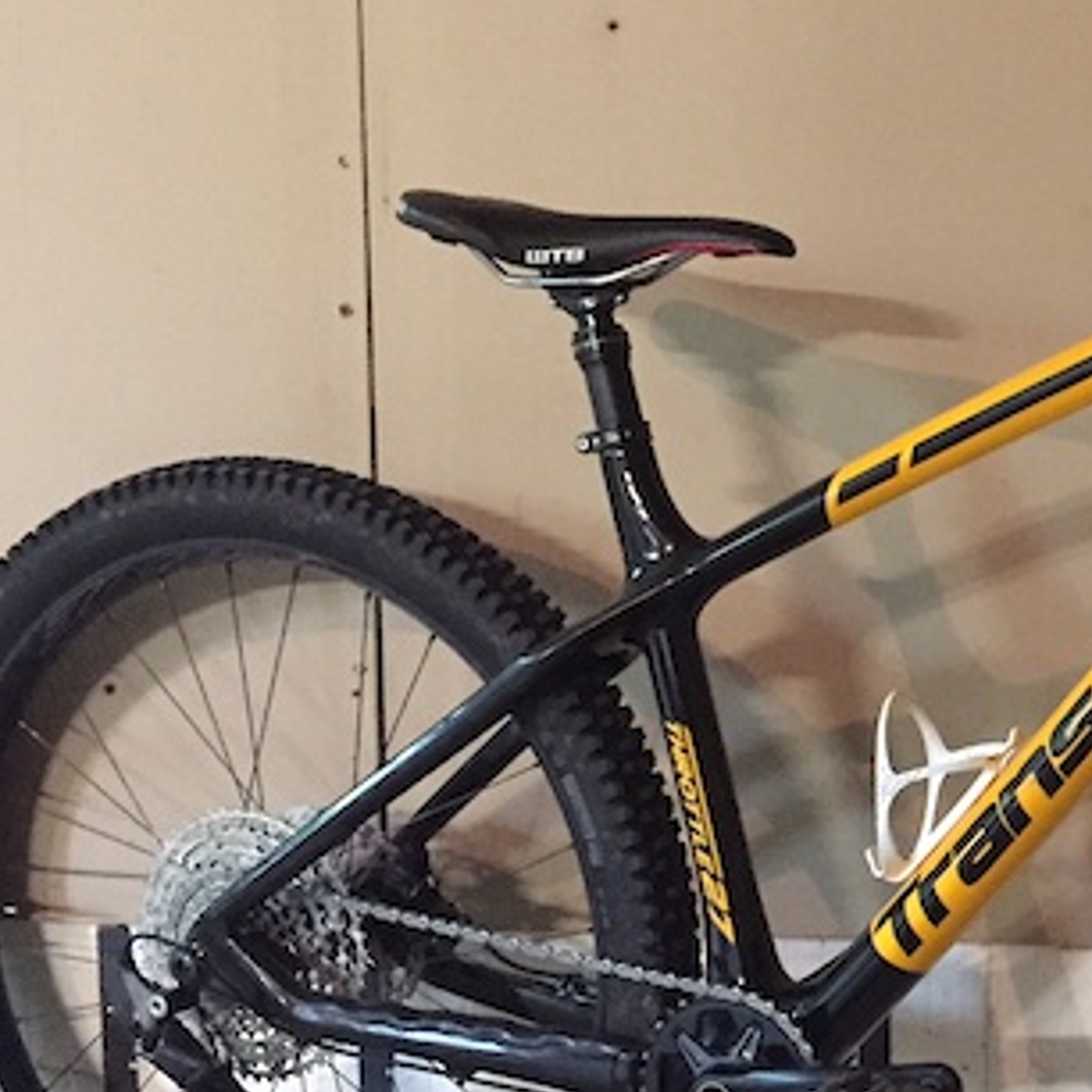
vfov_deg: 25.6
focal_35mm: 67
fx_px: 2391
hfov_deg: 24.1
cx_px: 1199
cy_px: 735
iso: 400
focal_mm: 4.15
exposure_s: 1/15
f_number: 2.2
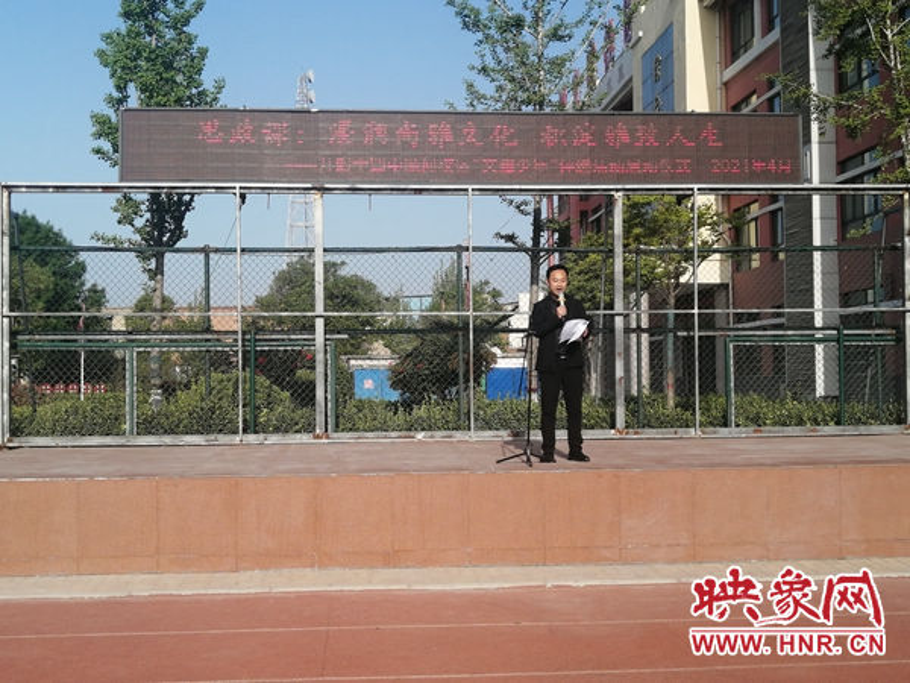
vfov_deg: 32.9
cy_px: 342
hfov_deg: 42.9
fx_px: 1157
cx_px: 455
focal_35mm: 44
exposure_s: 1/1316
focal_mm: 3.62
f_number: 1.8
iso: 50
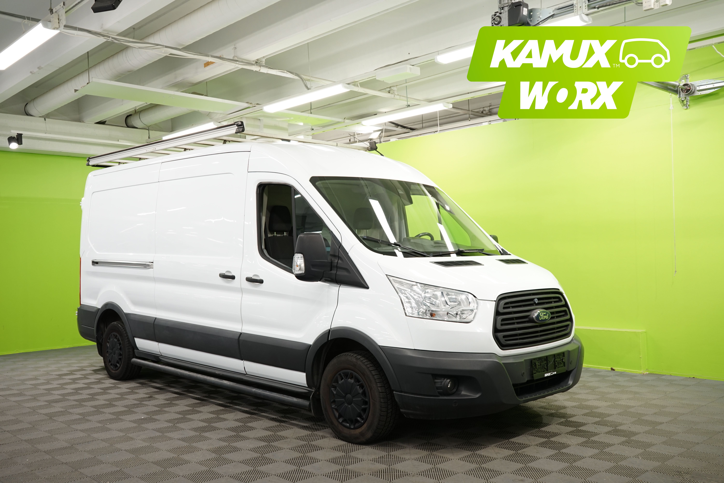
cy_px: 242
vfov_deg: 40.0
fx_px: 664
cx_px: 362
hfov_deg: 57.2
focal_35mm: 33
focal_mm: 33
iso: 500
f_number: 7.1
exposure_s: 1/25
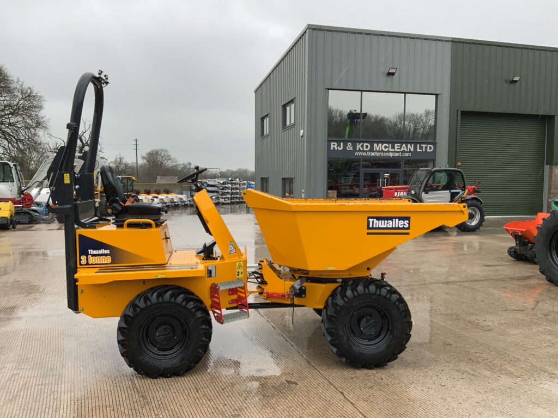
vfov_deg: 48.2
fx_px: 467
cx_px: 279
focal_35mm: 29
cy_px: 209
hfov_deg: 61.7
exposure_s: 1/248
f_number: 1.8
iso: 16
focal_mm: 3
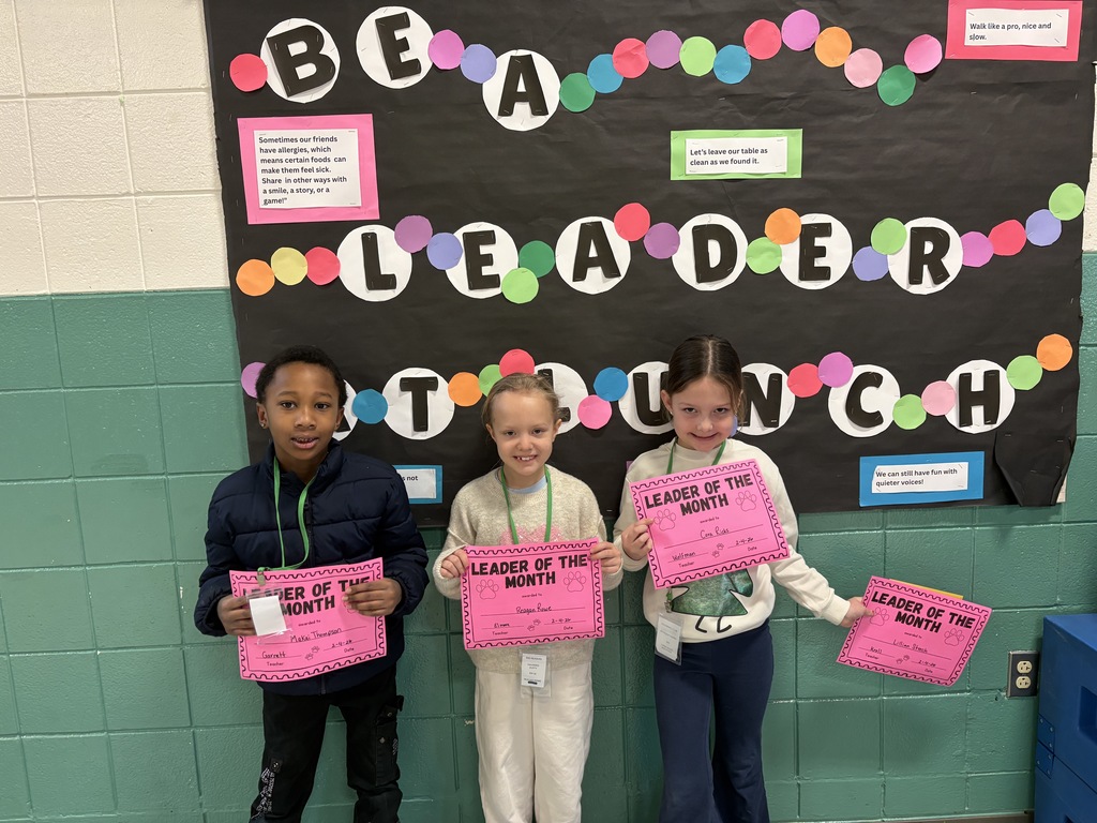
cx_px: 548
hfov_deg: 67.3
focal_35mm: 26
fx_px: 824
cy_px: 412
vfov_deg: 53.1
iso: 160
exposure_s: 1/60
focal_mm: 5.96
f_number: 1.6
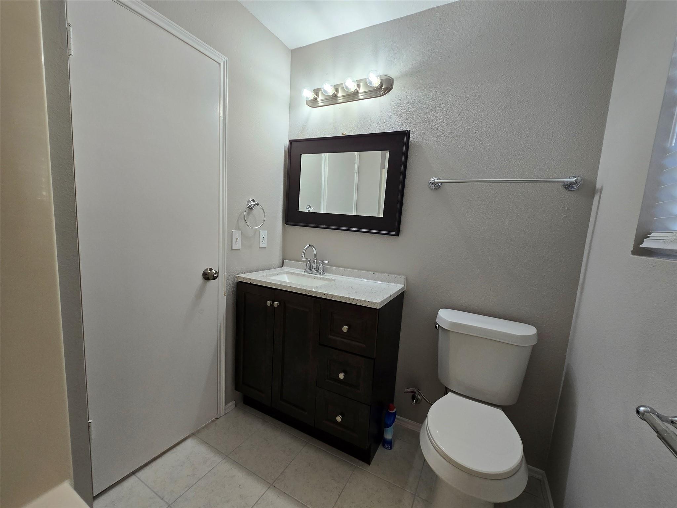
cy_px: 254
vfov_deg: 89.9
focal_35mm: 13
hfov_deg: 106.2
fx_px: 254
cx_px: 338
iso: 125
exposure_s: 1/60
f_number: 2.2
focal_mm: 2.2
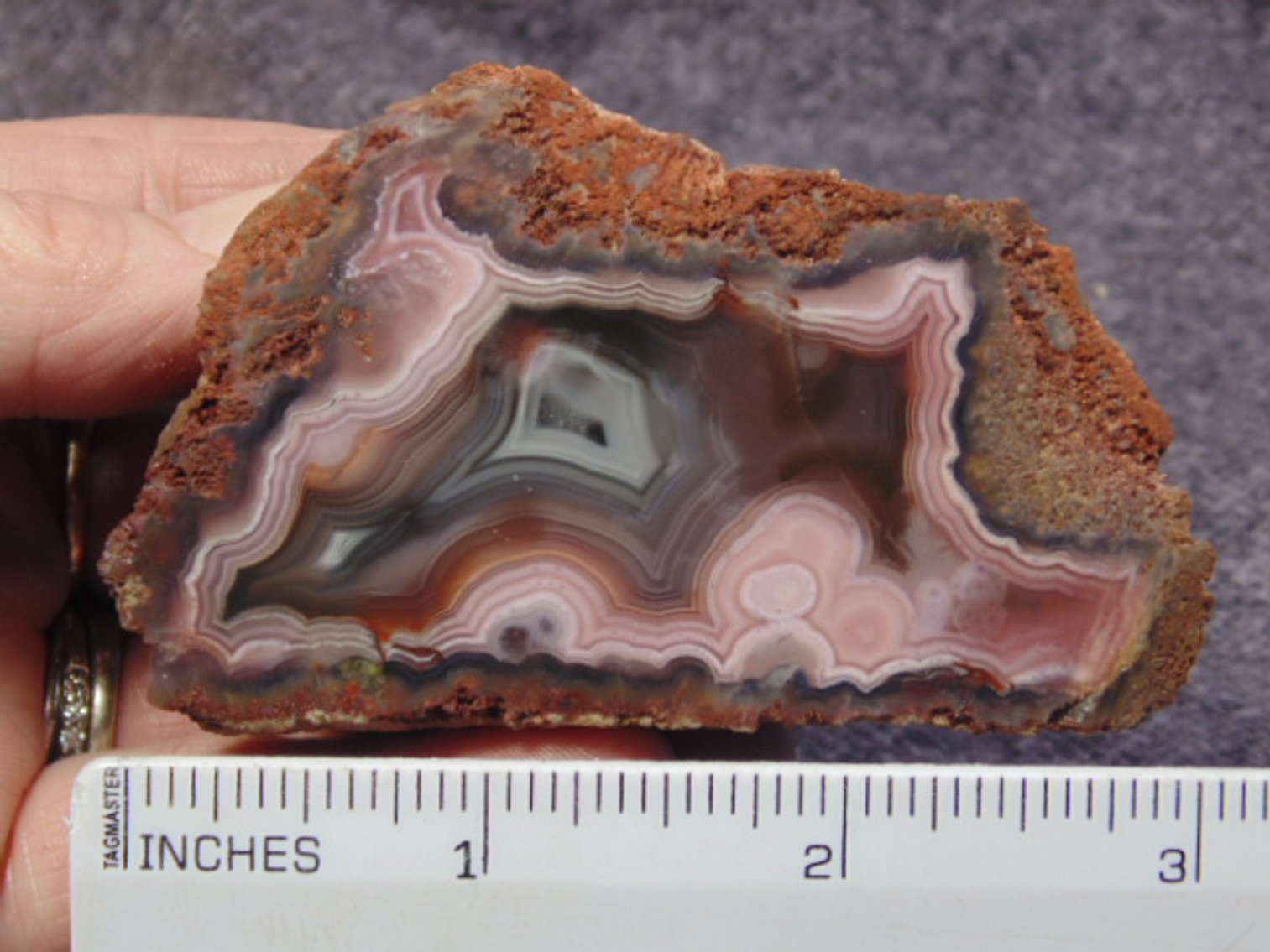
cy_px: 476
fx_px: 2385
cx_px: 635
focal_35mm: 65
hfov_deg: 29.8
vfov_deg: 22.6
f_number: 4.1
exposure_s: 1/30
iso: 80
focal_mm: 11.7
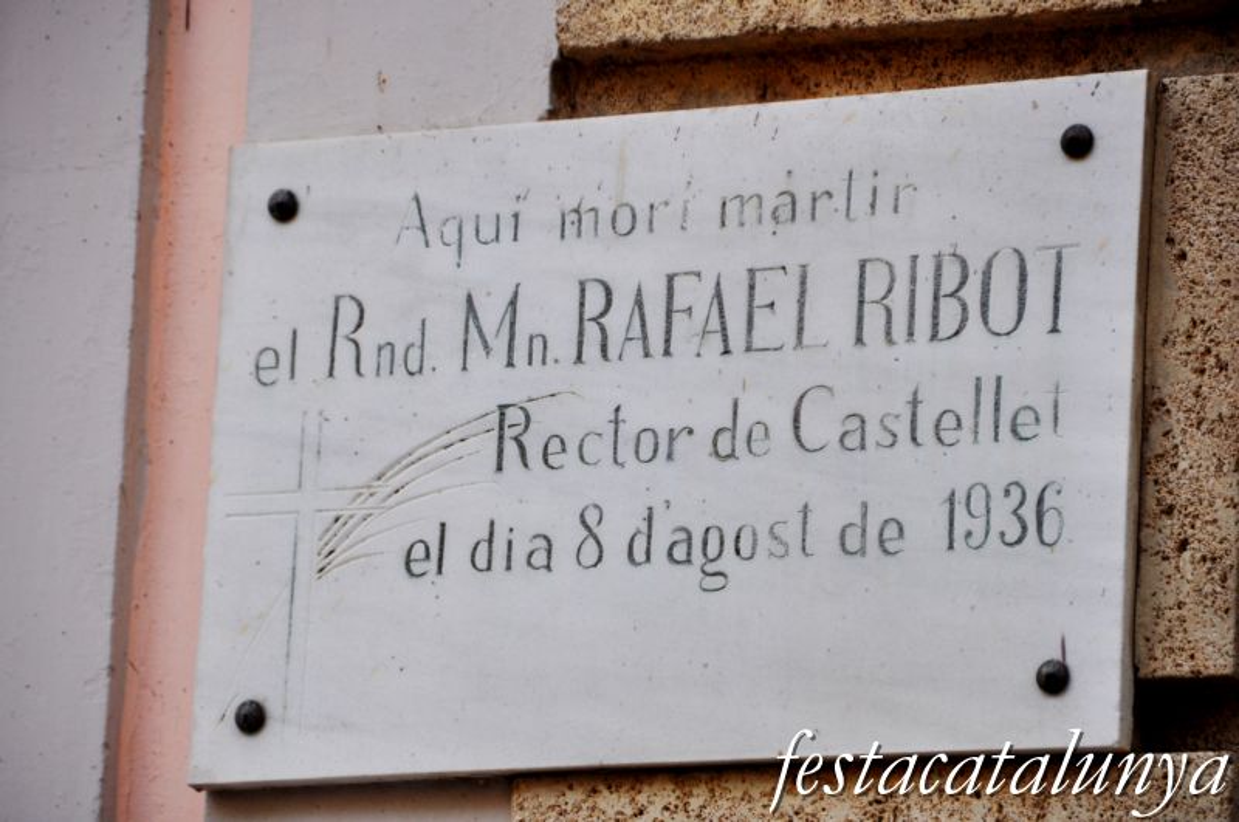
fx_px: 10310
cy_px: 411
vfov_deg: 4.6
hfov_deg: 6.9
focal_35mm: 300
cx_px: 620
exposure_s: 1/400
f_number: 5.6
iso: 400
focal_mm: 200
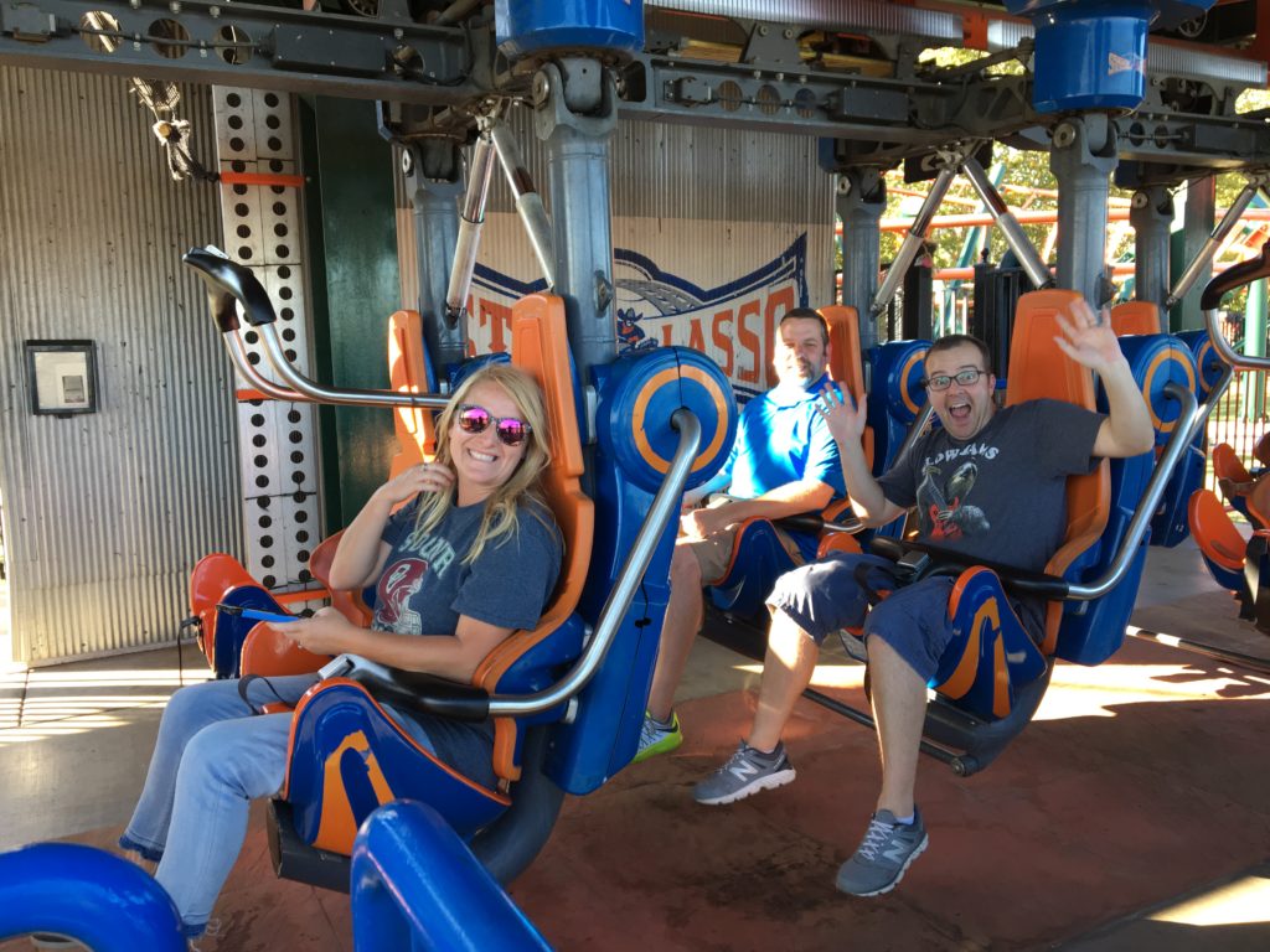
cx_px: 635
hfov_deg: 61.7
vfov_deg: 48.2
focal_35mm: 29
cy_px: 476
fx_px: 1064
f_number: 2.2
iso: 40
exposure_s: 1/120
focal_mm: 4.15
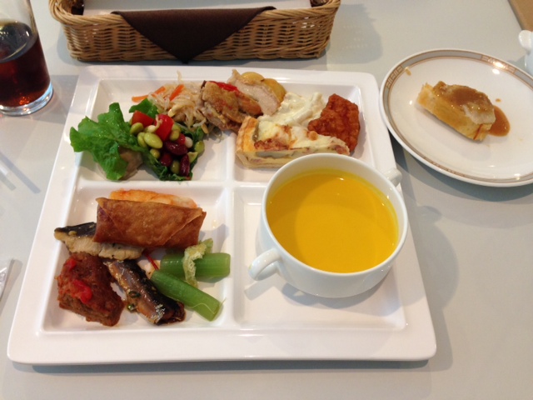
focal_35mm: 33
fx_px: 508
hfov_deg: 55.4
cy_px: 200
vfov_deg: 42.9
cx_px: 266
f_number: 2.4
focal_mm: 4.12
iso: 100
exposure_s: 1/20
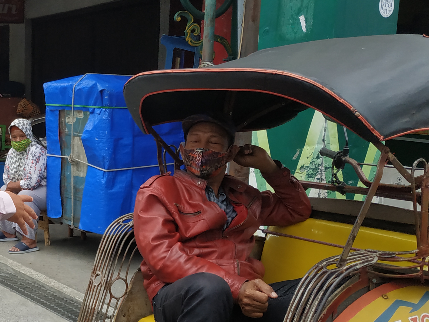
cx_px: 17
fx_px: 645
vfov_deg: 27.9
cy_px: 211
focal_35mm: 52
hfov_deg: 34.1
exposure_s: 1/1575
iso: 250
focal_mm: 3.94
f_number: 1.9
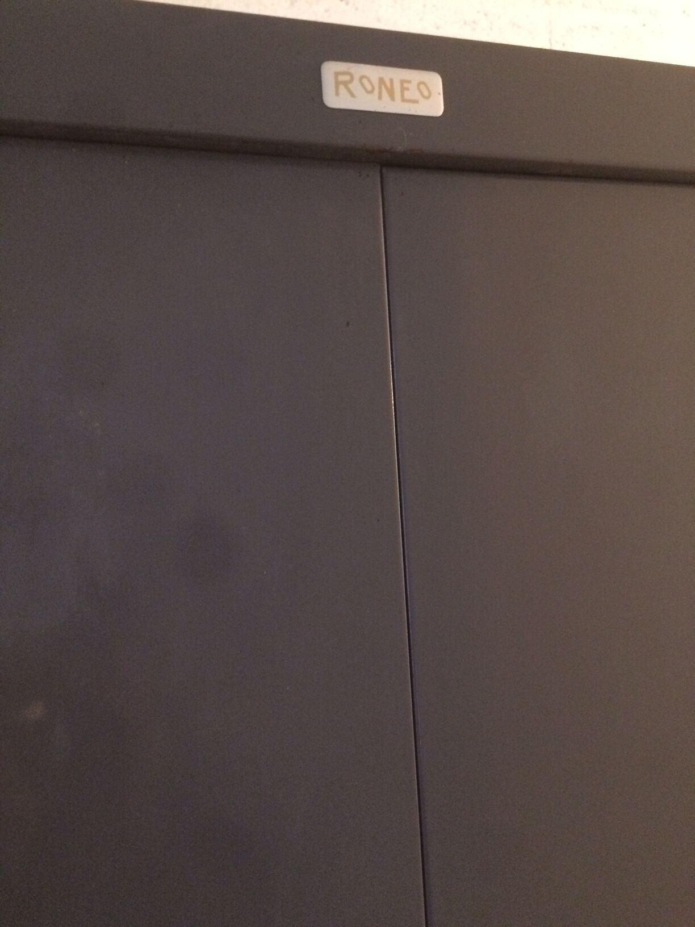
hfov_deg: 48.2
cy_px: 464
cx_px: 348
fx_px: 776
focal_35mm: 29
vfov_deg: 61.7
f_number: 2.2
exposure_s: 1/17
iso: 500
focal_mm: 4.15
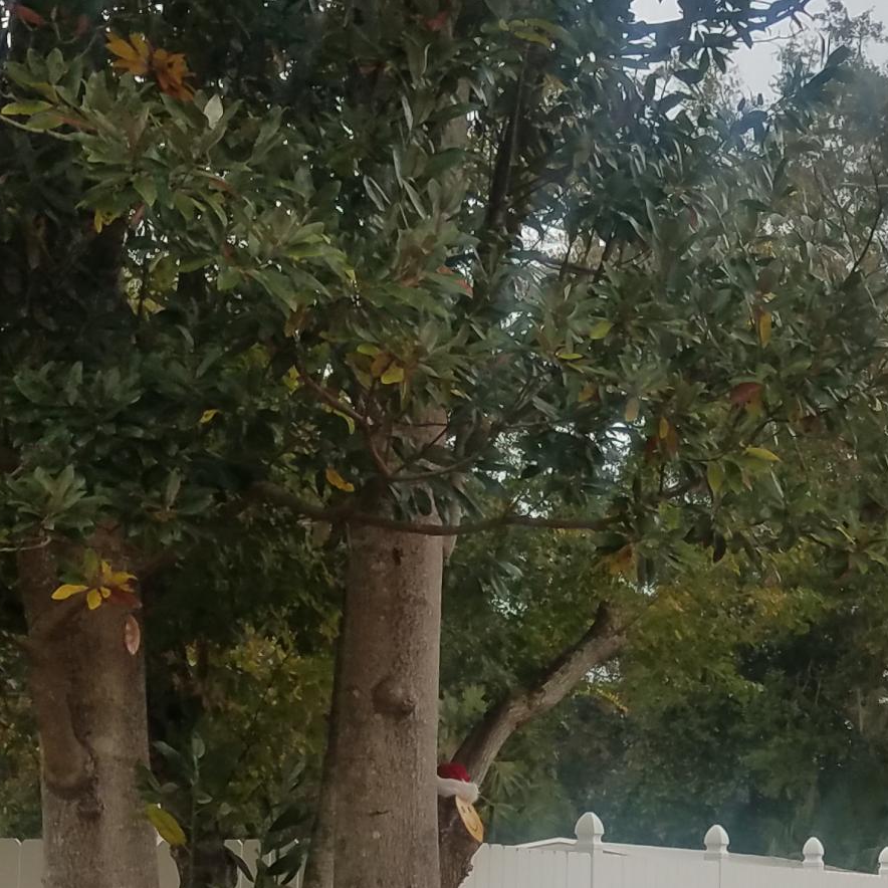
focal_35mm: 78
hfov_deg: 21.0
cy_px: 775
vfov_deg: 21.8
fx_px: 2264
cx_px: 1009
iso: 40
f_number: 1.7
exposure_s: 1/146
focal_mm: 4.2
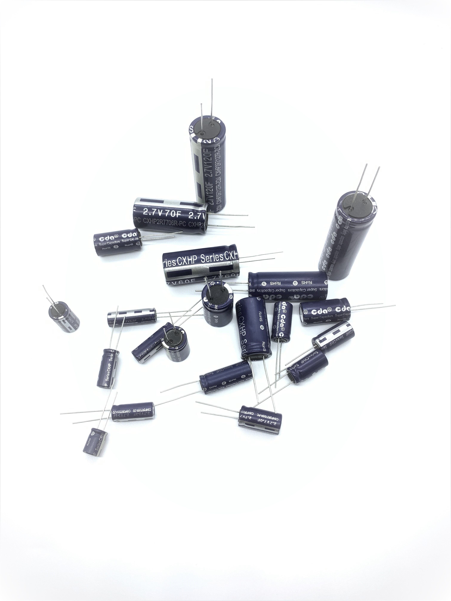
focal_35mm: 26
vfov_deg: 67.3
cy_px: 300
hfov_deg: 53.1
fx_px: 452
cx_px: 226
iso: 25
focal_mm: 4.25
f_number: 1.8
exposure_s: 1/193
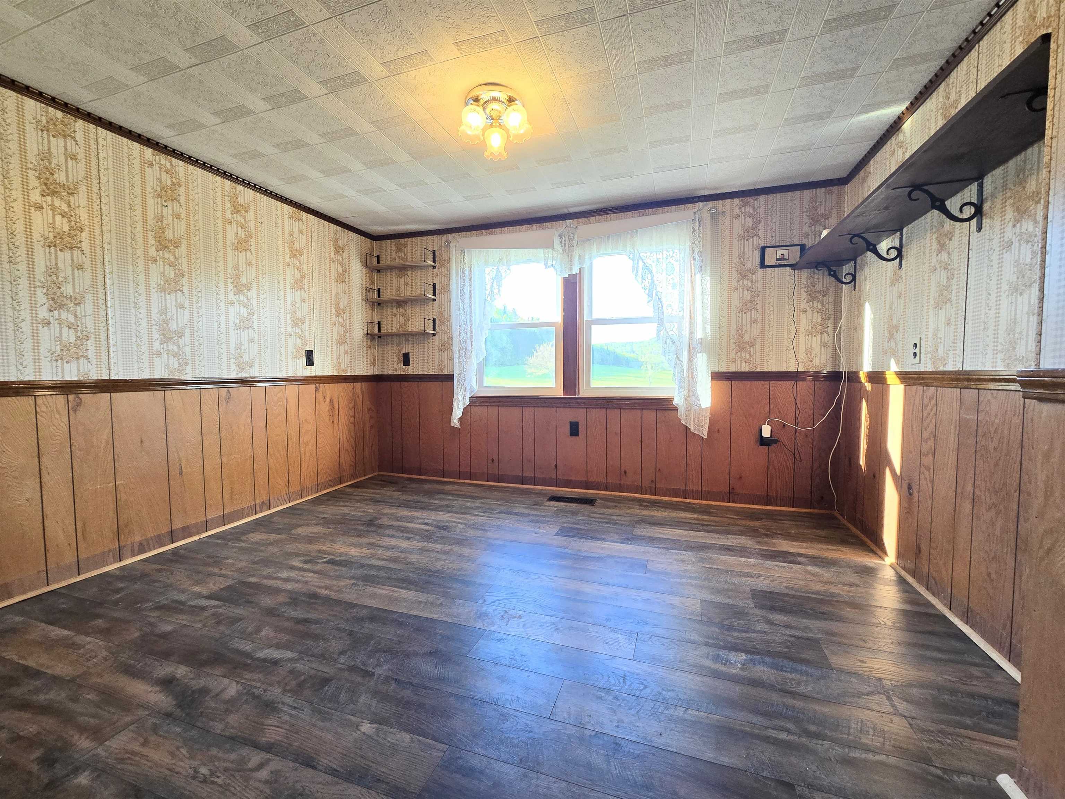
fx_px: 400
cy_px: 400
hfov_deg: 106.2
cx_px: 532
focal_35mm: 13
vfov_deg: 89.9
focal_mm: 2.2
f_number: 2.2
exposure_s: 1/60
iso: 100
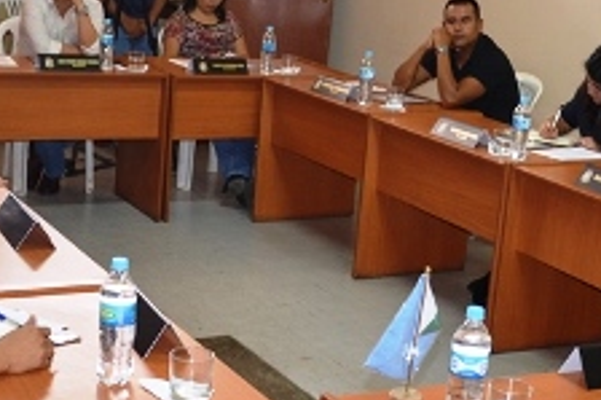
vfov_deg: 17.7
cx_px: 333
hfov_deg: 26.3
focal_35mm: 77
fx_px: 1284
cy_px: 196
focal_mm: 18
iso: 500
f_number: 3.5
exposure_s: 1/15
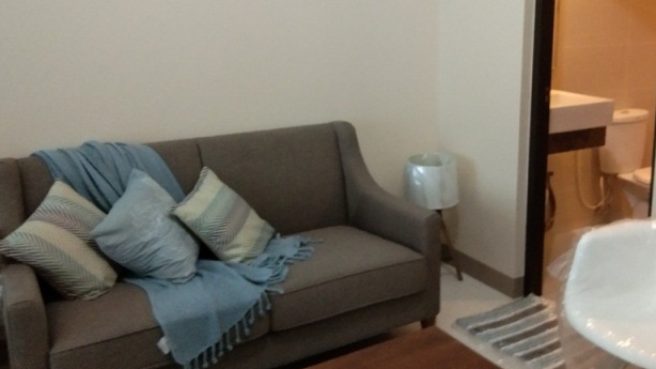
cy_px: 124
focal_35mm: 44
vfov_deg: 26.9
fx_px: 765
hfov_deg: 46.1
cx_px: 395
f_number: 2.2
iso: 400
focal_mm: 3.69
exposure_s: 1/14.3
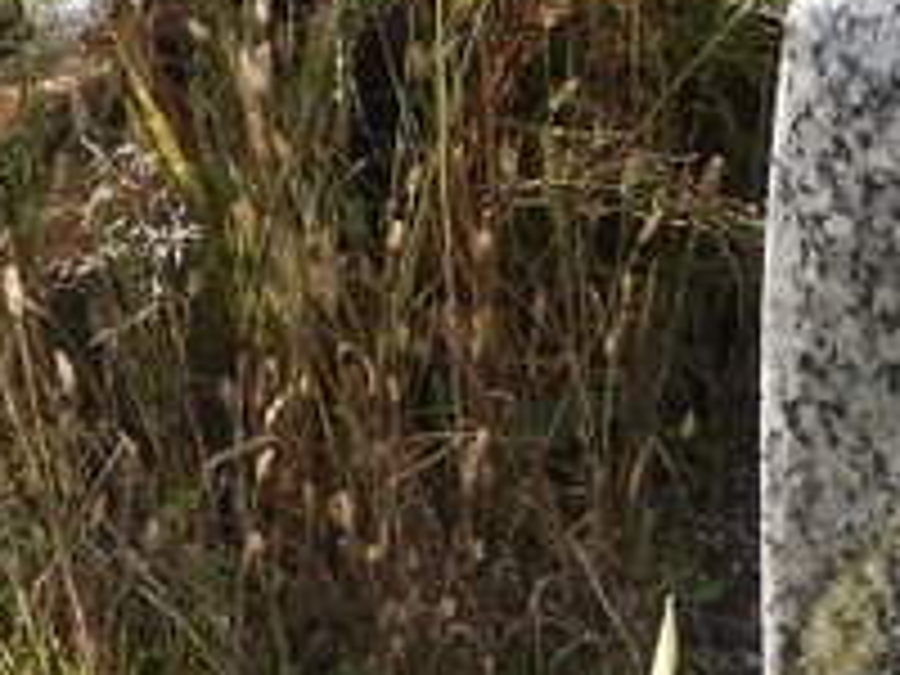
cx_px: 1701
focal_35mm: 225
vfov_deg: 6.5
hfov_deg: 8.4
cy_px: 1156
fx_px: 5850
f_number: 3.2
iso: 100
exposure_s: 1/640
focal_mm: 7.9
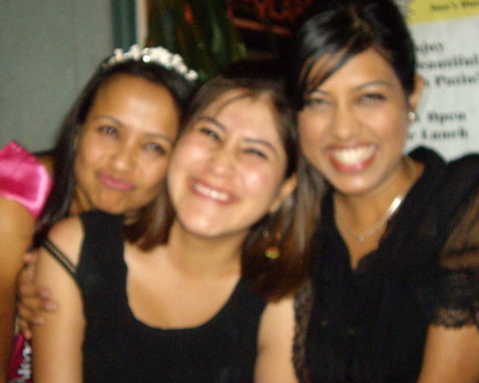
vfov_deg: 24.2
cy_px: 158
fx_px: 893
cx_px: 200
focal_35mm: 63
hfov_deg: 30.0
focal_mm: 7.6
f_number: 3
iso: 400
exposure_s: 1/50
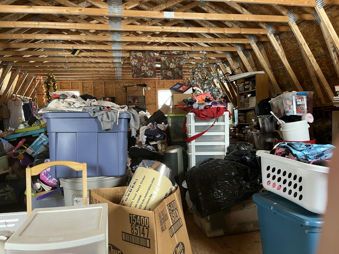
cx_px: 170
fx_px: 255
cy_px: 127
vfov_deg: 53.1
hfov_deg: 67.3
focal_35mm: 26
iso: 250
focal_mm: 5.1
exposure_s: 1/60
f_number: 1.6
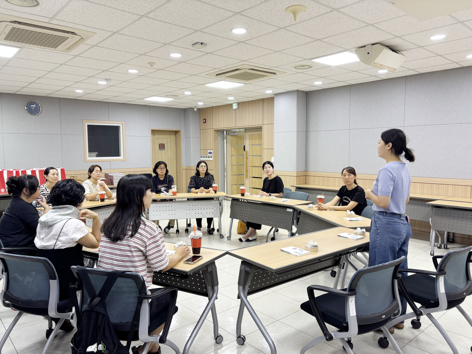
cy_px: 177
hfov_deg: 67.3
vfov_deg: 53.1
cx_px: 236
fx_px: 355
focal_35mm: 26
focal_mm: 5.96
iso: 125
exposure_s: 1/60
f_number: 1.6
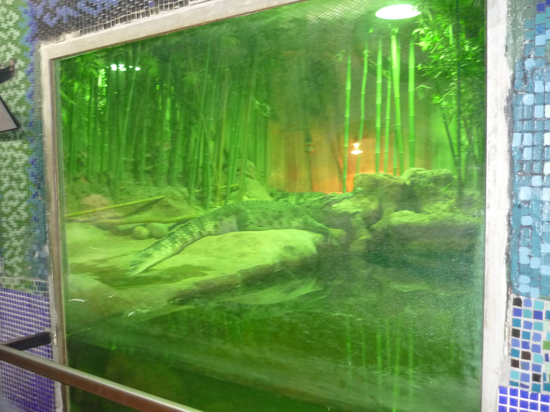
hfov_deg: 55.4
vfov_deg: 42.9
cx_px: 275
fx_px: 524
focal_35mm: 33
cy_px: 206
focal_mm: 5.5
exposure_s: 1/8
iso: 320
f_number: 2.8
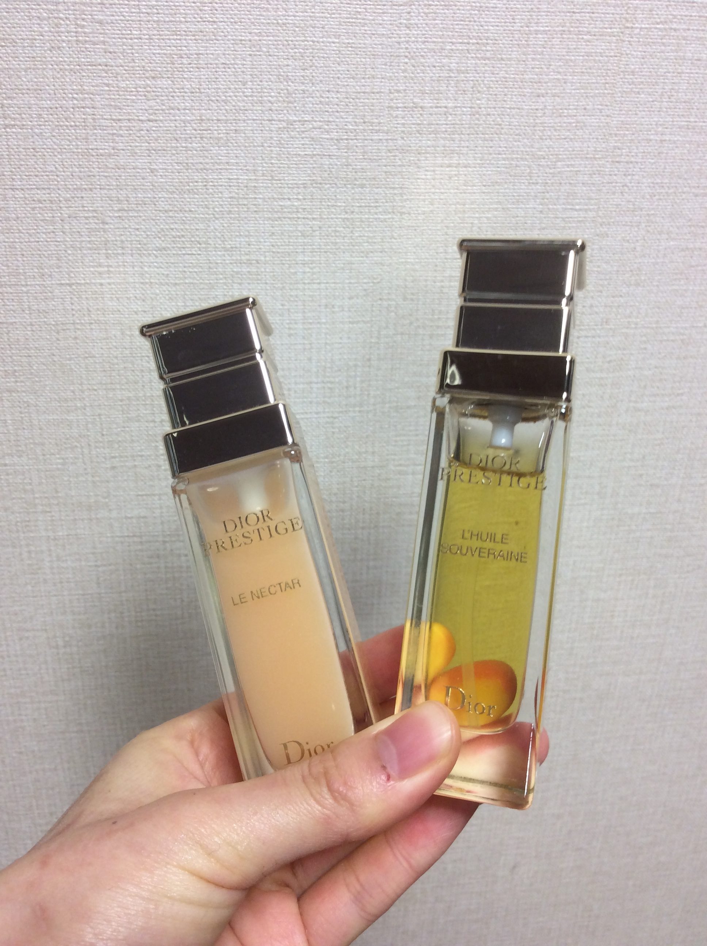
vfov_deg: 56.9
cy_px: 473
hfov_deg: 44.1
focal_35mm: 32
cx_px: 354
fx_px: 874
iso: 50
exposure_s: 1/24
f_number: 2.4
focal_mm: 3.3
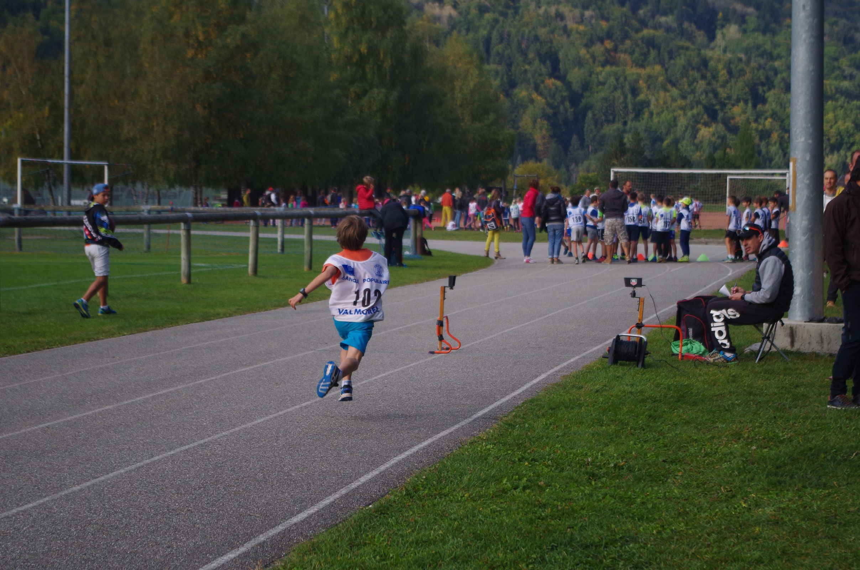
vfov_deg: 16.6
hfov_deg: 24.8
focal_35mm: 82
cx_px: 430
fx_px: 1955
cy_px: 285
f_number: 5.6
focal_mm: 55
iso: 400
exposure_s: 1/640
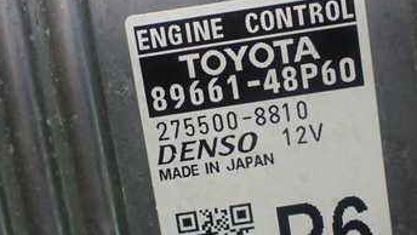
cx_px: 240
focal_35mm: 57
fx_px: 631
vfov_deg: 21.1
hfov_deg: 36.5
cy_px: 141
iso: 400
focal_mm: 5.4
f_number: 2.3
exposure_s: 1/125
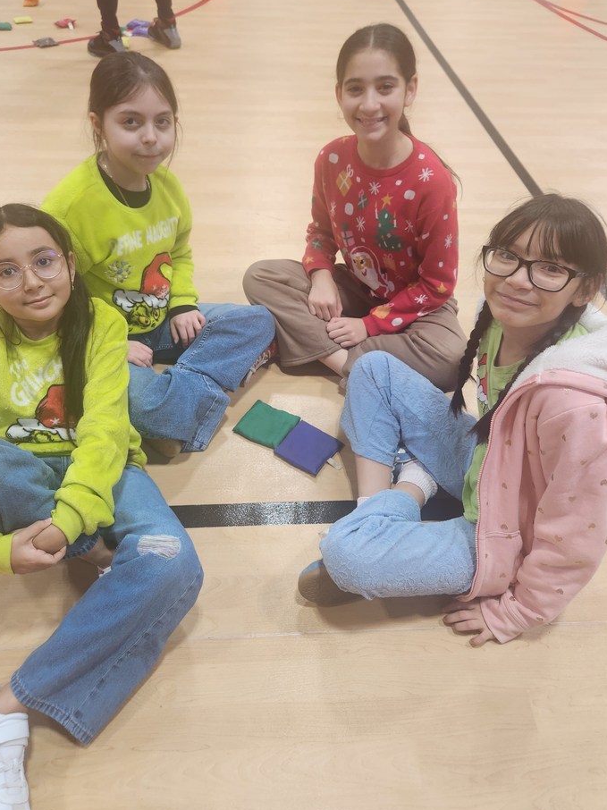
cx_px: 280
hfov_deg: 53.0
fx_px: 608
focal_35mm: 26
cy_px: 364
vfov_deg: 67.1
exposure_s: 1/180
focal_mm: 5.4
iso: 160
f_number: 1.8
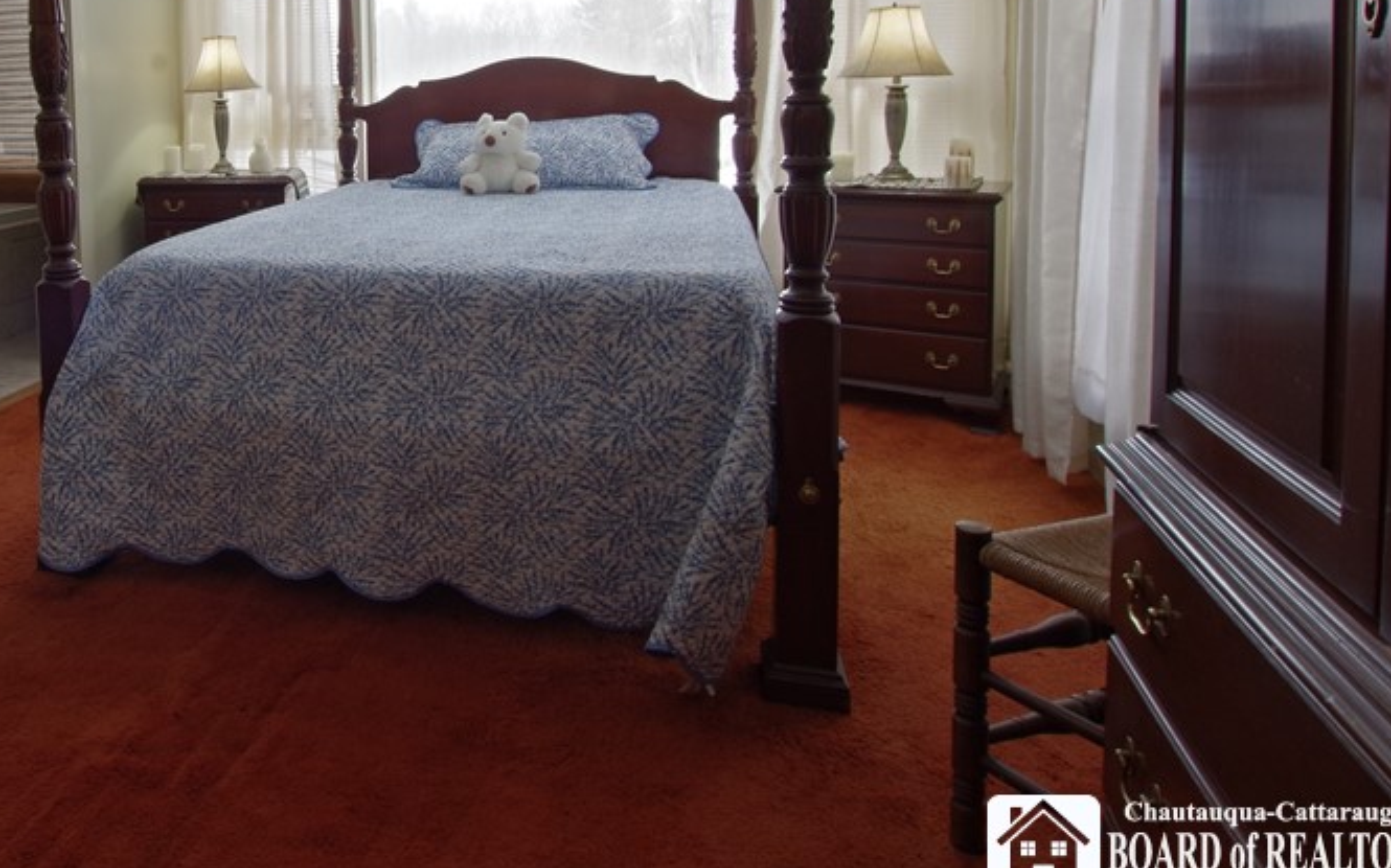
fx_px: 947
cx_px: 302
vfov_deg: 46.2
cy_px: 154
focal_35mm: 25
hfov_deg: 66.7
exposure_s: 1/10
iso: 640
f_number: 11
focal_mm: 10
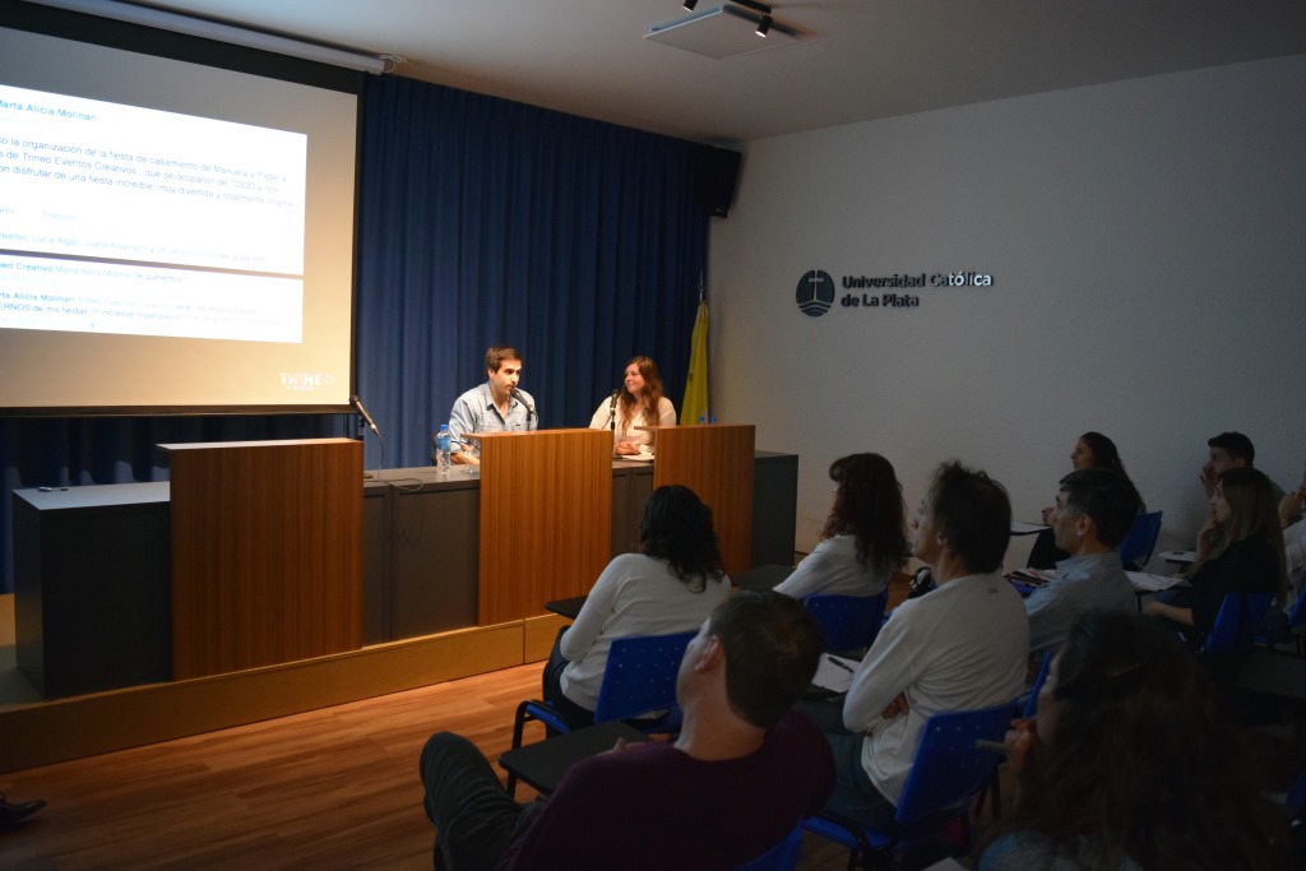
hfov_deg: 67.4
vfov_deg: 47.9
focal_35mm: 27
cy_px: 436
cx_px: 653
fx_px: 980
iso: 2200
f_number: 3.5
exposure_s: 1/60
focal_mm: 18
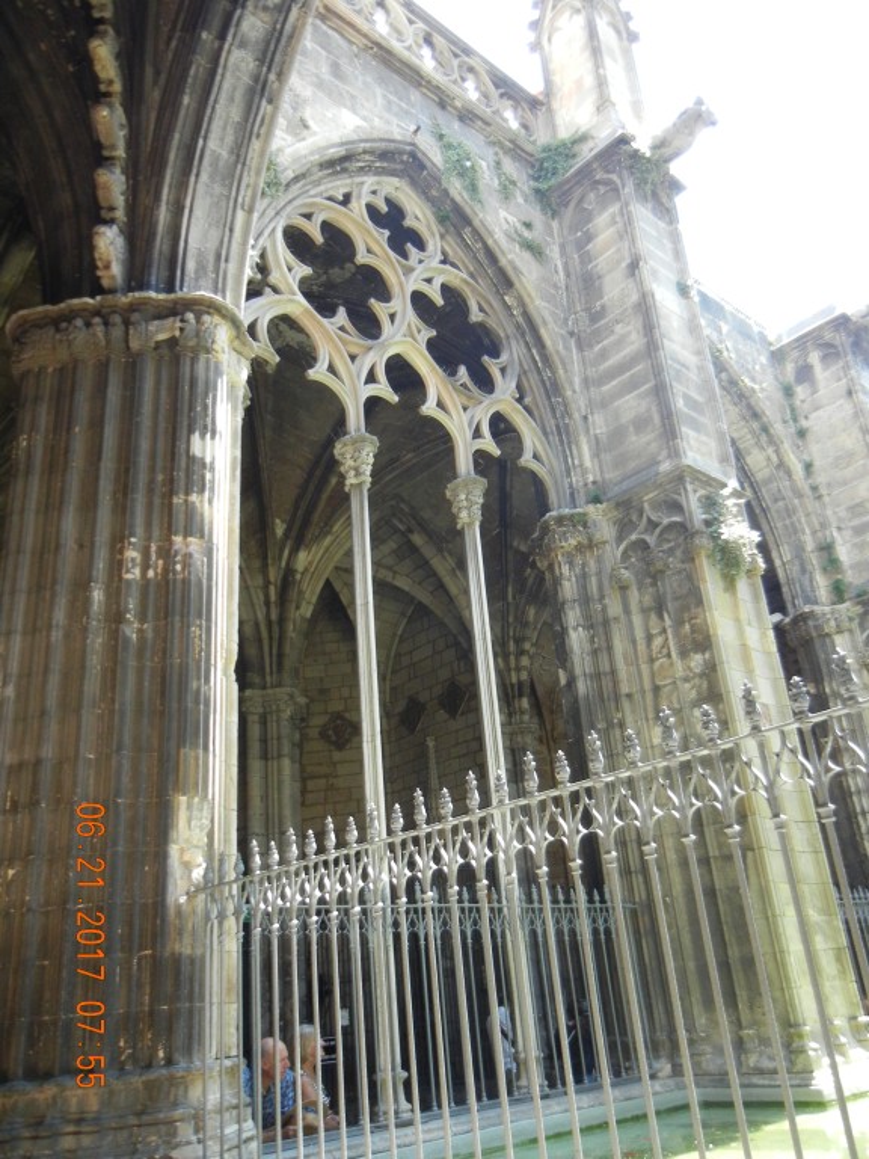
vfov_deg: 60.0
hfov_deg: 46.8
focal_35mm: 30
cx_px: 434
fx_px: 1004
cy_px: 580
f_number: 3.5
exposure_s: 1/250
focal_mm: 5.4
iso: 530
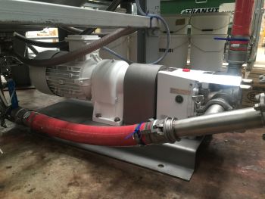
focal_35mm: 29
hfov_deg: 61.6
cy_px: 100
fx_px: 222
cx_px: 132
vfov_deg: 48.3
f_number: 2.2
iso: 50
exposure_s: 1/17
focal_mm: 4.15
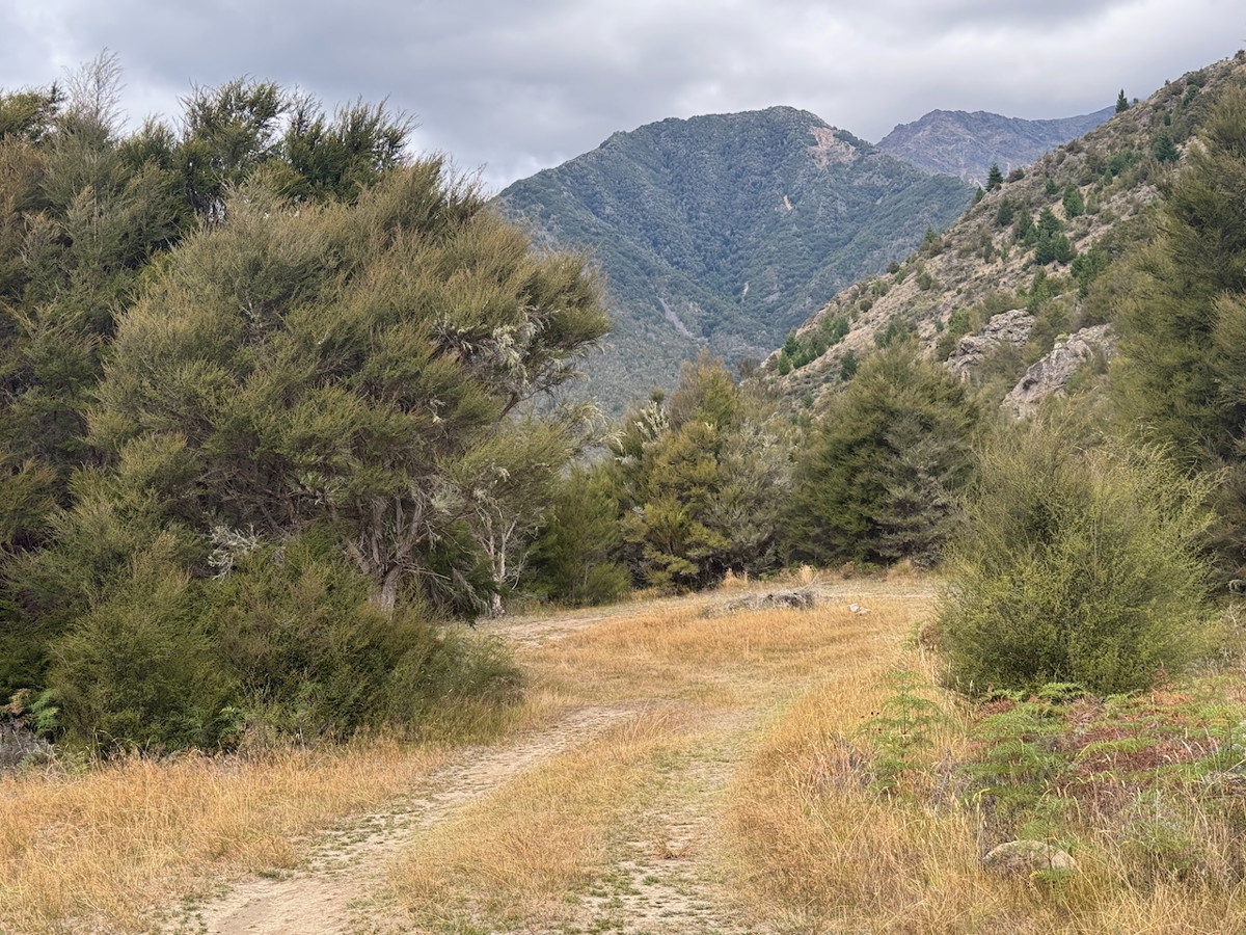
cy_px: 468
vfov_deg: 30.3
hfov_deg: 39.7
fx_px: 1728
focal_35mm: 48
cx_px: 623
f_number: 1.78
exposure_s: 1/201
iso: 50
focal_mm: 6.76
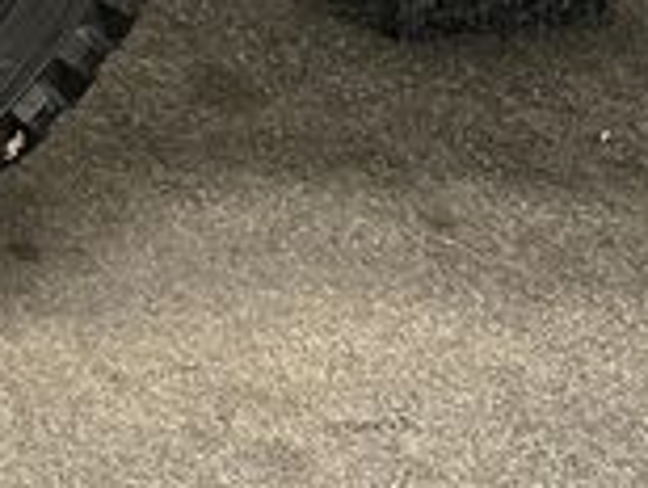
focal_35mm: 108
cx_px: -446
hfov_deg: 16.0
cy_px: -379
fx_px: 2025
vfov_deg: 12.6
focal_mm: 5.1
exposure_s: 1/50
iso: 250
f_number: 1.6
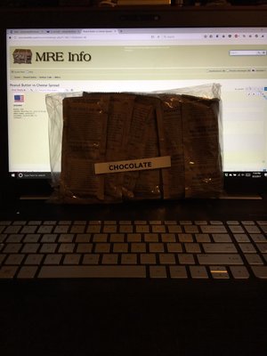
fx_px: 298
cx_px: 134
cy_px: 178
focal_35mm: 29
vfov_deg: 61.7
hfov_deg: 48.2
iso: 40
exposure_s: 1/30
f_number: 2.2
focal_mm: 4.15
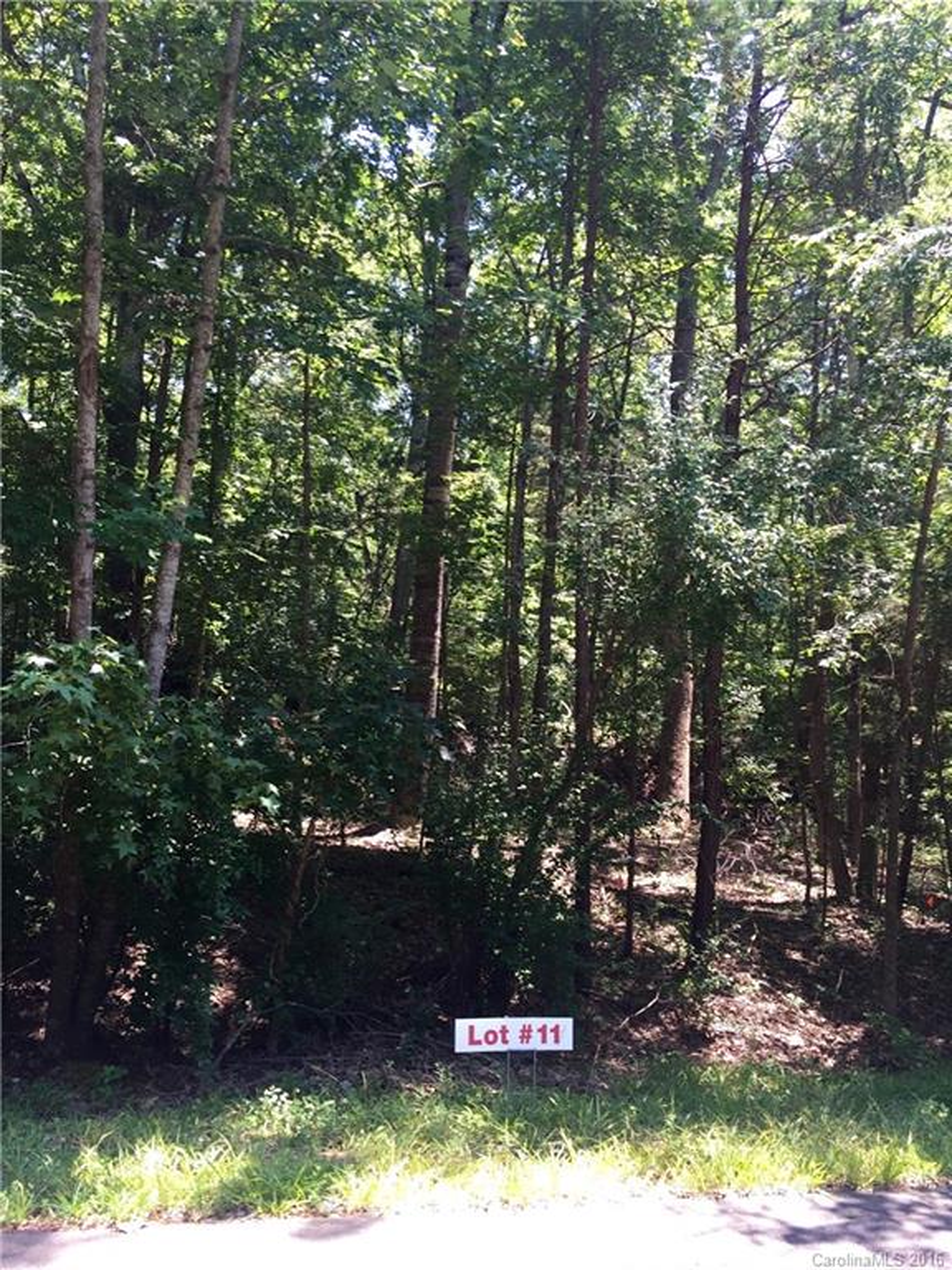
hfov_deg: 48.2
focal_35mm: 29
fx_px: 1063
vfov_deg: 61.7
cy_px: 635
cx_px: 476
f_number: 2.2
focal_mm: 4.15
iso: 32
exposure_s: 1/120
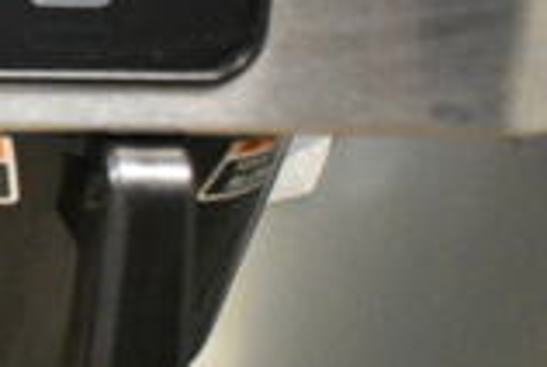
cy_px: 114
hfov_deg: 16.8
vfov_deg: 13.2
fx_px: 1583
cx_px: -388
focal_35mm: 104
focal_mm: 18
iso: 6400
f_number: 4
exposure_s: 1/80
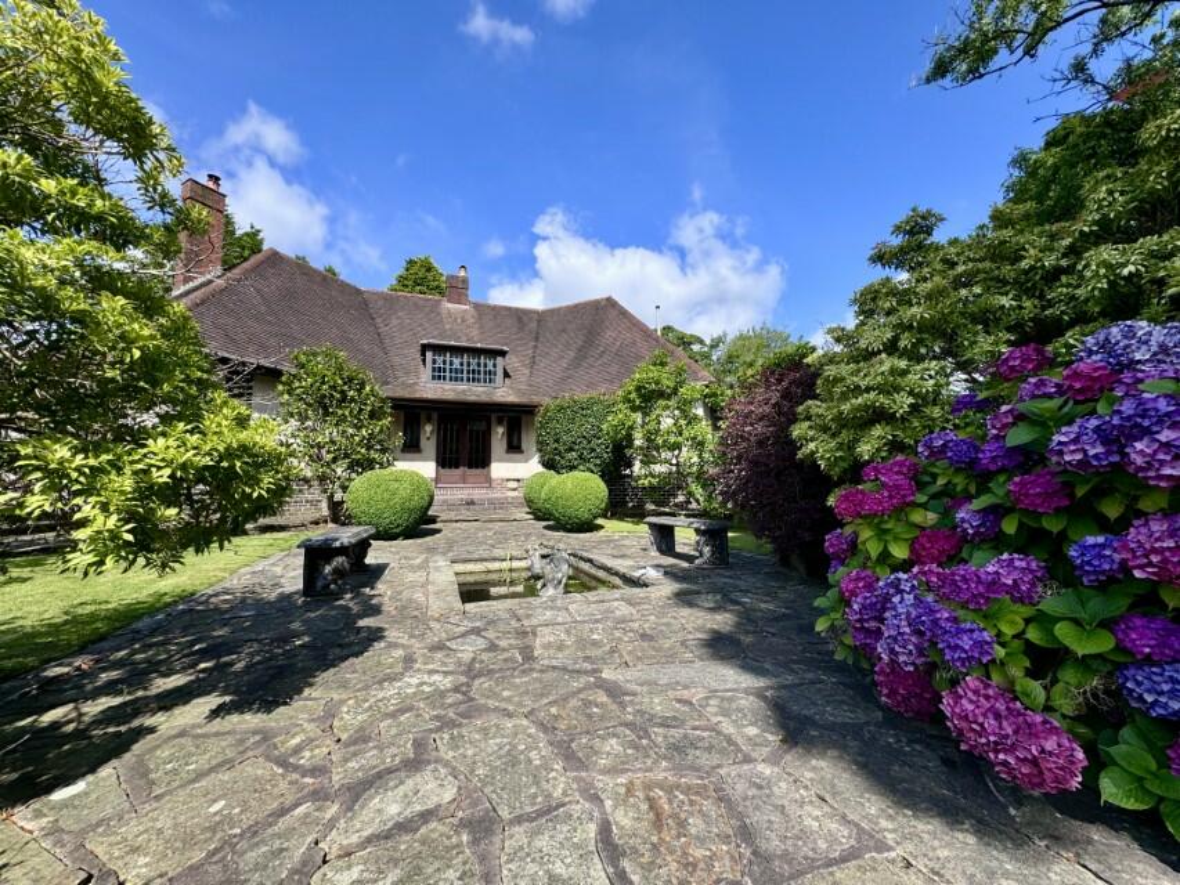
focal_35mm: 14
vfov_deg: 85.7
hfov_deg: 102.1
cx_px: 590
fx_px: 477
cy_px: 442
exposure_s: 1/1063
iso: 50
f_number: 2.2
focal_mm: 2.22
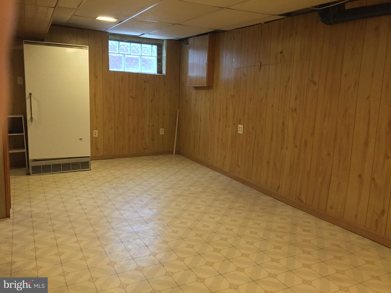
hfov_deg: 61.7
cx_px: 196
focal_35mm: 29
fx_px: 328
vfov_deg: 48.2
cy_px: 146
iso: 250
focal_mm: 4.15
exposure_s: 1/20
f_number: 2.2
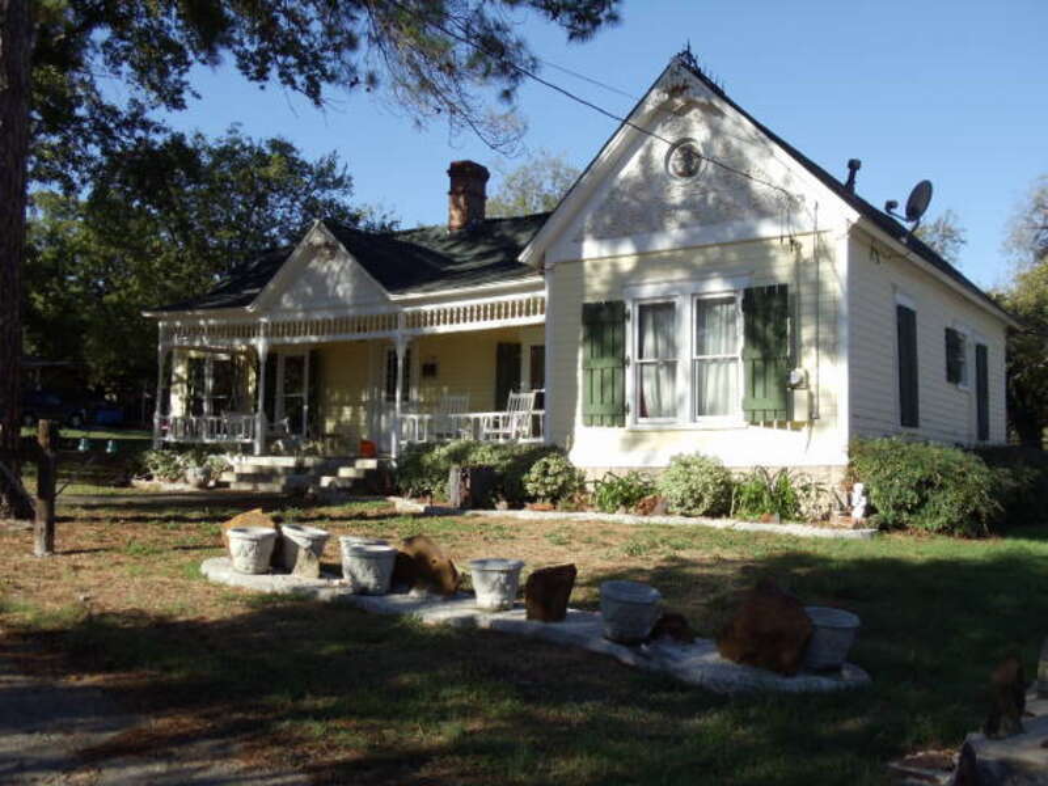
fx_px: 1514
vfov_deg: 29.1
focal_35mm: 50
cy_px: 393
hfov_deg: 38.2
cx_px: 524
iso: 100
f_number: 7.5
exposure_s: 1/200
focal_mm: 6.81
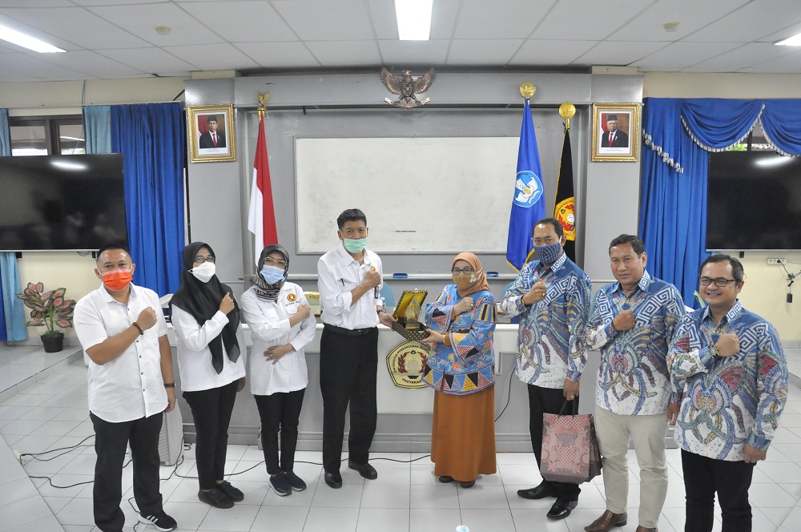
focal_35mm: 27
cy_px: 266
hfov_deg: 67.4
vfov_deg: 47.8
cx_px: 400
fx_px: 600
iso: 2500
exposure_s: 1/40
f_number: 6.3
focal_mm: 18
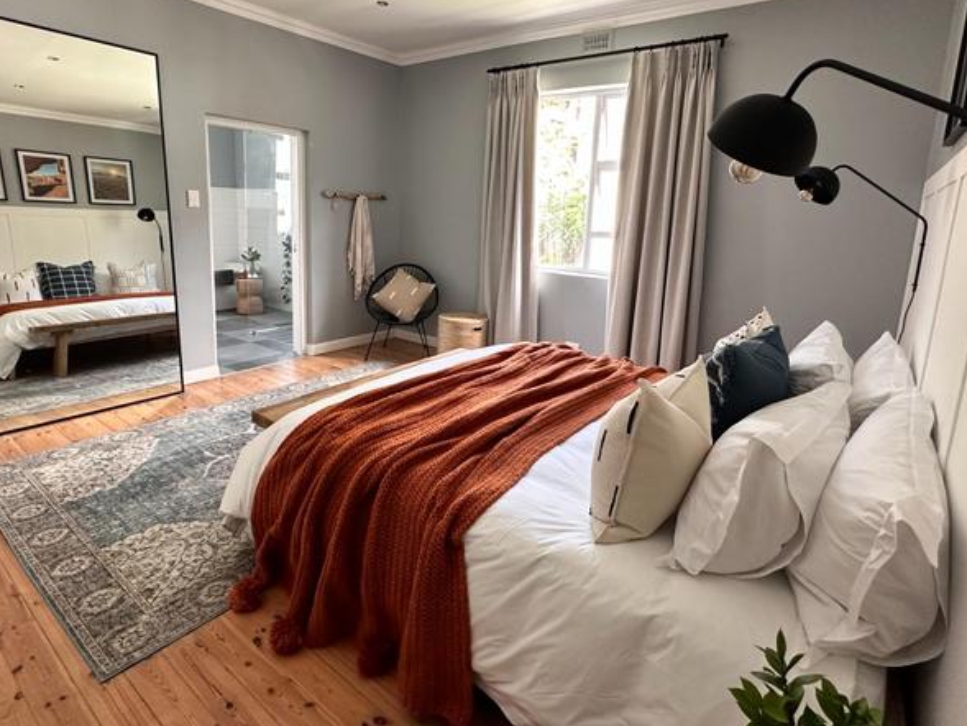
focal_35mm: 19
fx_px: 531
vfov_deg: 68.2
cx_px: 486
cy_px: 299
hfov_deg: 84.7
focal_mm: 2.22
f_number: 2.2
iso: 200
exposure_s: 1/99
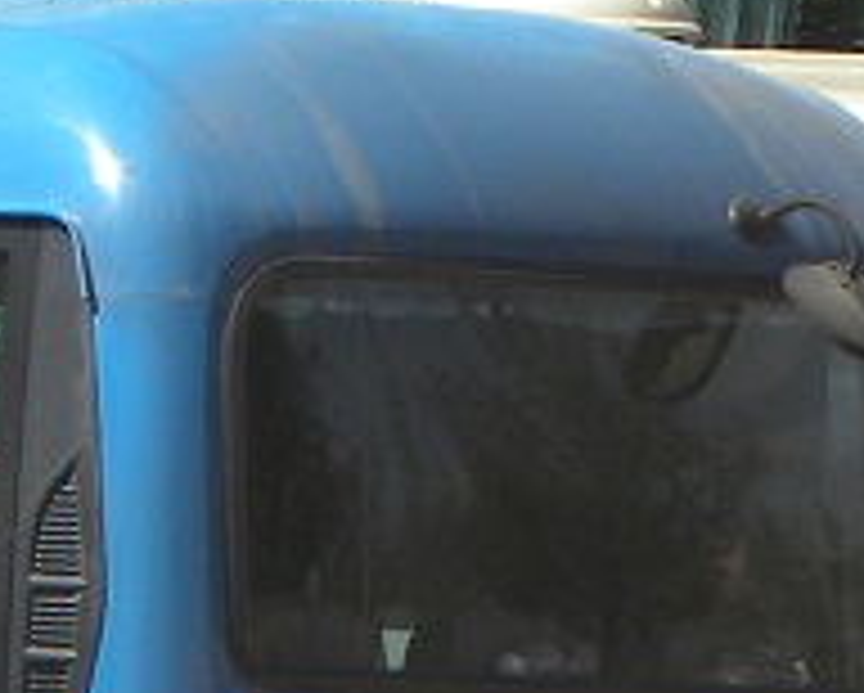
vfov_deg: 1.2
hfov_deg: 1.5
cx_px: 2025
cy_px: 1886
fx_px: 33020
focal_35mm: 1290
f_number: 5.6
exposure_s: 1/242
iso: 64
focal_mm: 37.7
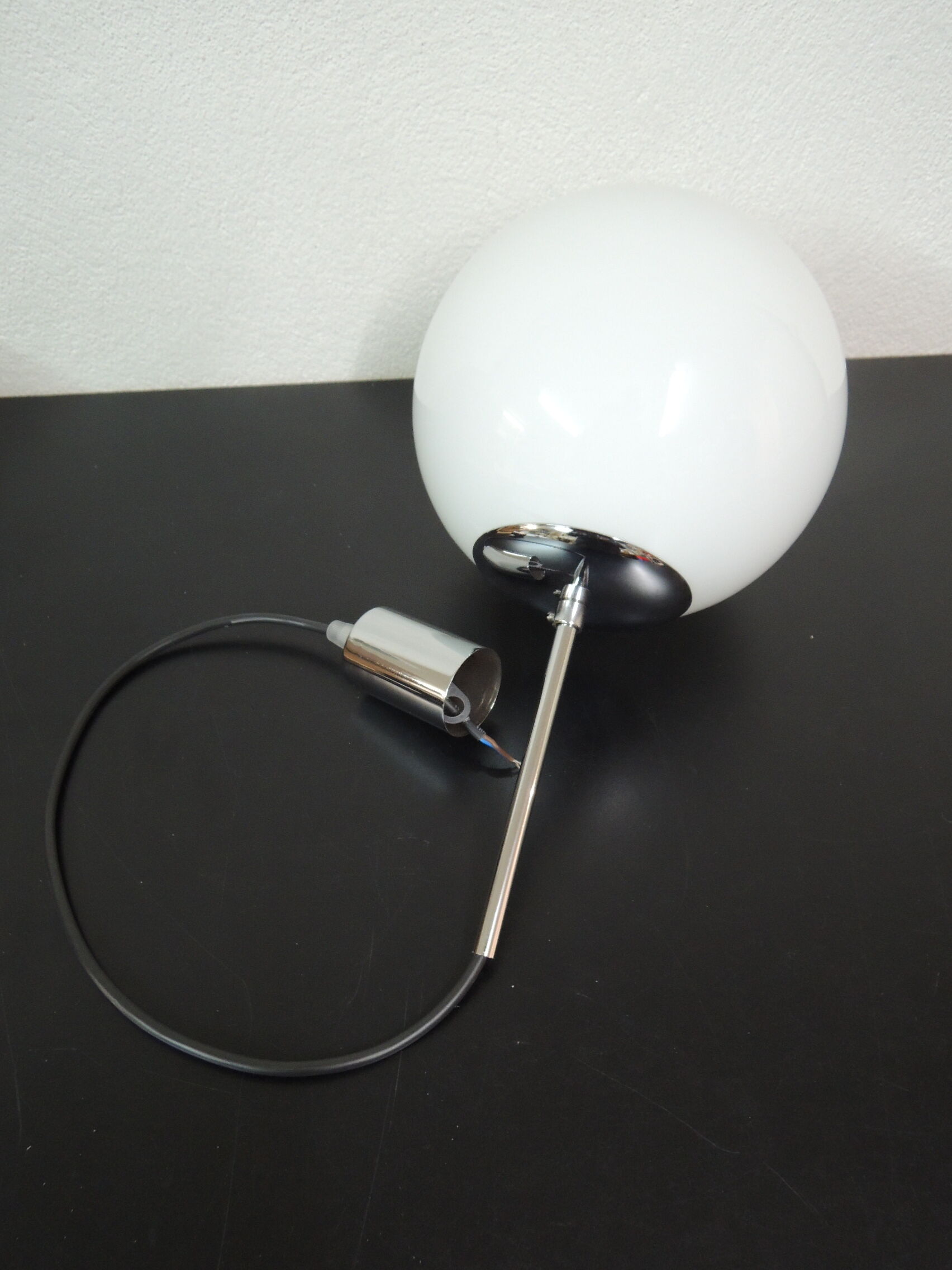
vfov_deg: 71.6
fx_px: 880
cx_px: 476
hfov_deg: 56.8
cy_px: 635
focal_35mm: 24
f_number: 2.8
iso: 400
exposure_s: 1/25
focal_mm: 4.3
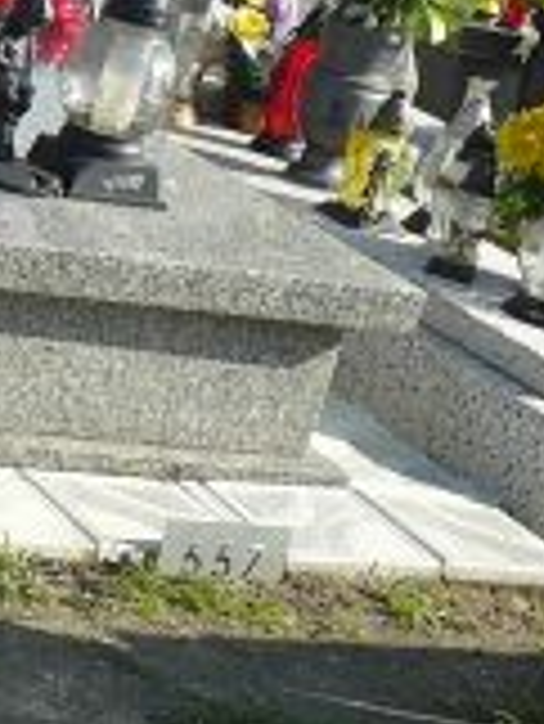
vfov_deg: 13.7
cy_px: 890
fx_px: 2909
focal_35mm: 139
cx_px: -364
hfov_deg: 10.2
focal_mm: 5.2
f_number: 2.8
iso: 80
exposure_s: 1/800
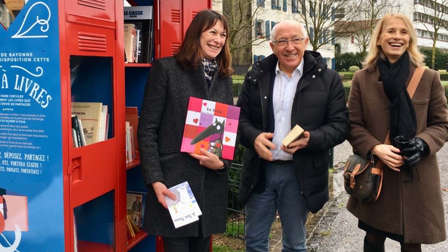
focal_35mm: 35
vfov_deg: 33.6
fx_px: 416
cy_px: 100
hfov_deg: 56.6
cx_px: 237
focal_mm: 4.15
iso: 25
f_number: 2.2
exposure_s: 1/159
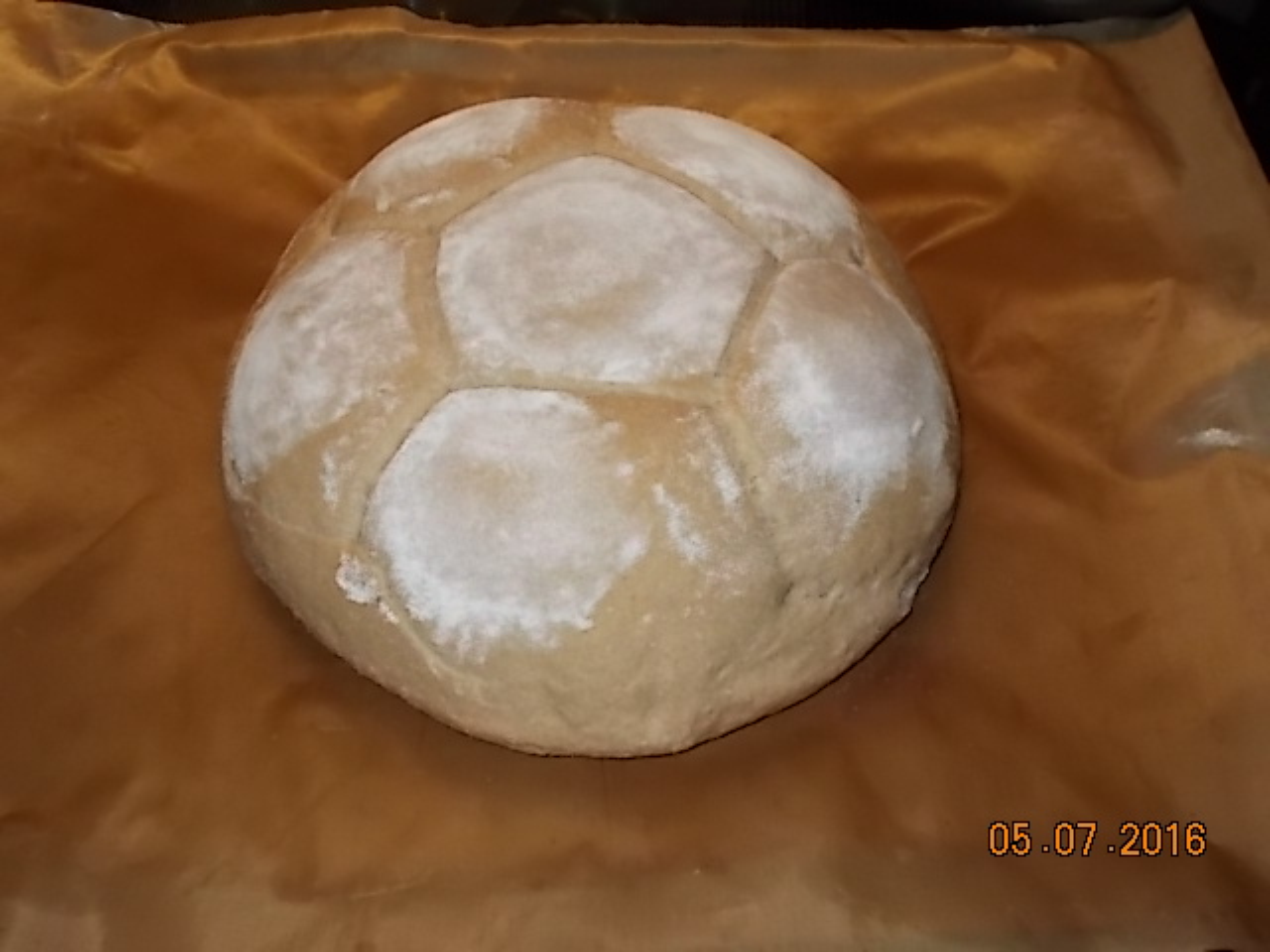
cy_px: 476
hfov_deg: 47.9
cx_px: 635
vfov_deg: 36.8
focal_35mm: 39
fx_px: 1431
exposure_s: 1/30
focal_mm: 6.9
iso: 200
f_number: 3.9
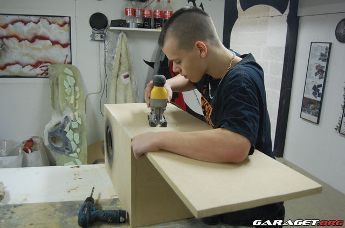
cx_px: 172
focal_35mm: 30
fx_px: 287
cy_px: 114
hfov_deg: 62.0
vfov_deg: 43.4
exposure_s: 1/15
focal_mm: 20
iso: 800
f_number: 3.8
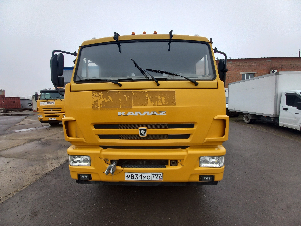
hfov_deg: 106.2
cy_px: 113
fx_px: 113
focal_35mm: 13
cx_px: 150
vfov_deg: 89.9
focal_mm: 1.42
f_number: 2.2
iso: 40
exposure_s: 1/356
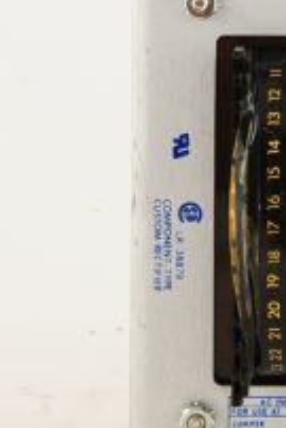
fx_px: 2653
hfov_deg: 6.1
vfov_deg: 8.9
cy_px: -324
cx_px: 375
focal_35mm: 223
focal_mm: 50
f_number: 13
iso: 1600
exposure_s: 1/125
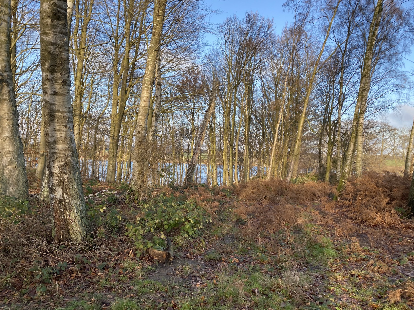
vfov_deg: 53.1
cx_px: 207
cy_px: 155
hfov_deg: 67.3
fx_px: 311
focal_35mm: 26
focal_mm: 4.25
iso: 32
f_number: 1.8
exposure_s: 1/426
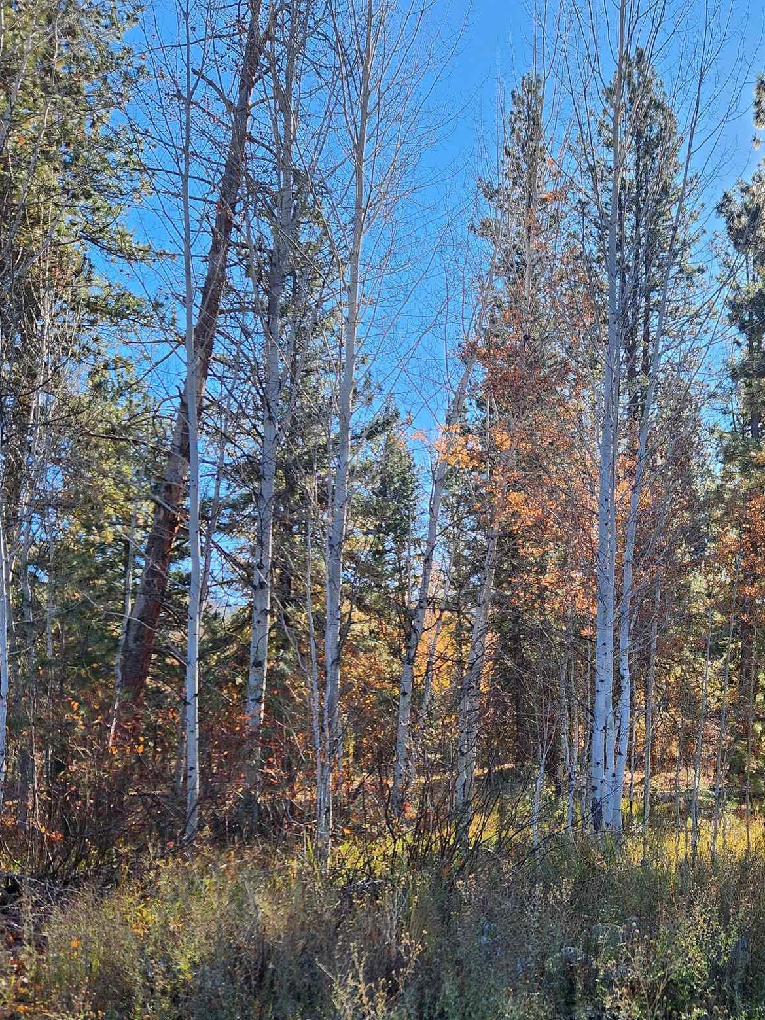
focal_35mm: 34
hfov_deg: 40.9
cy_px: 601
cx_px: 547
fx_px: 1002
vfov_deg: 53.7
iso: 20
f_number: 1.8
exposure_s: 1/397
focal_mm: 5.4
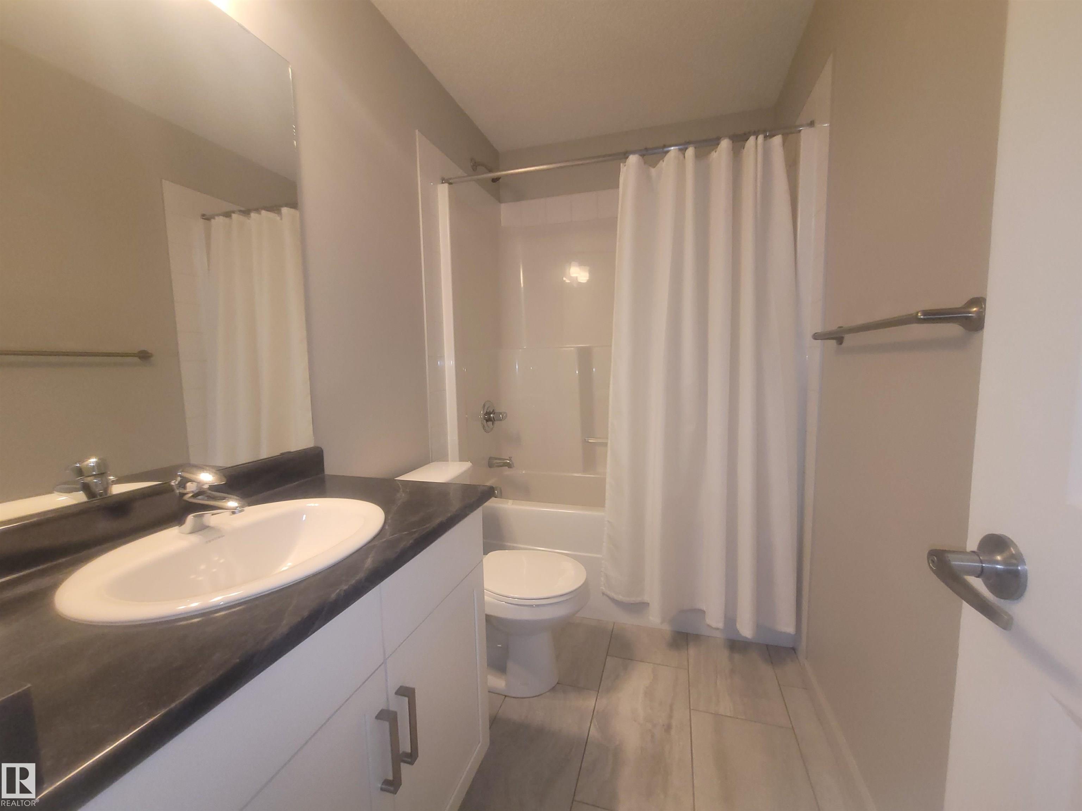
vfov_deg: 89.9
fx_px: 406
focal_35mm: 13
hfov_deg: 106.2
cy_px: 406
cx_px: 541
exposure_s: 1/60
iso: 160
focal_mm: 2.2
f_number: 2.2
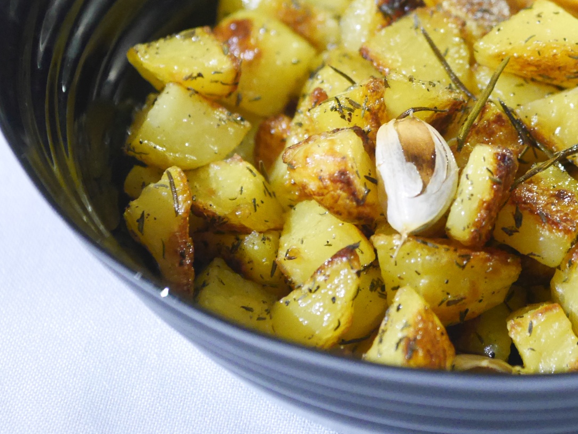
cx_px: 495
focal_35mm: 213
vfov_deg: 7.0
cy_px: 68
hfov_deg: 9.3
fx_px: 3557
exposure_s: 1/60
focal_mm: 60
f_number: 2.8
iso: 3200
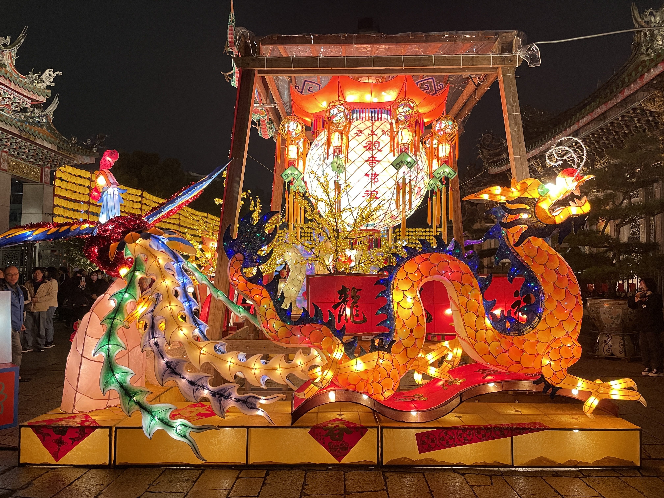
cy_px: 249
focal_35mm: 26
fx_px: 499
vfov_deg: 53.1
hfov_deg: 67.3
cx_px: 332
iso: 250
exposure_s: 1/60
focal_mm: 4.2
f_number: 1.6
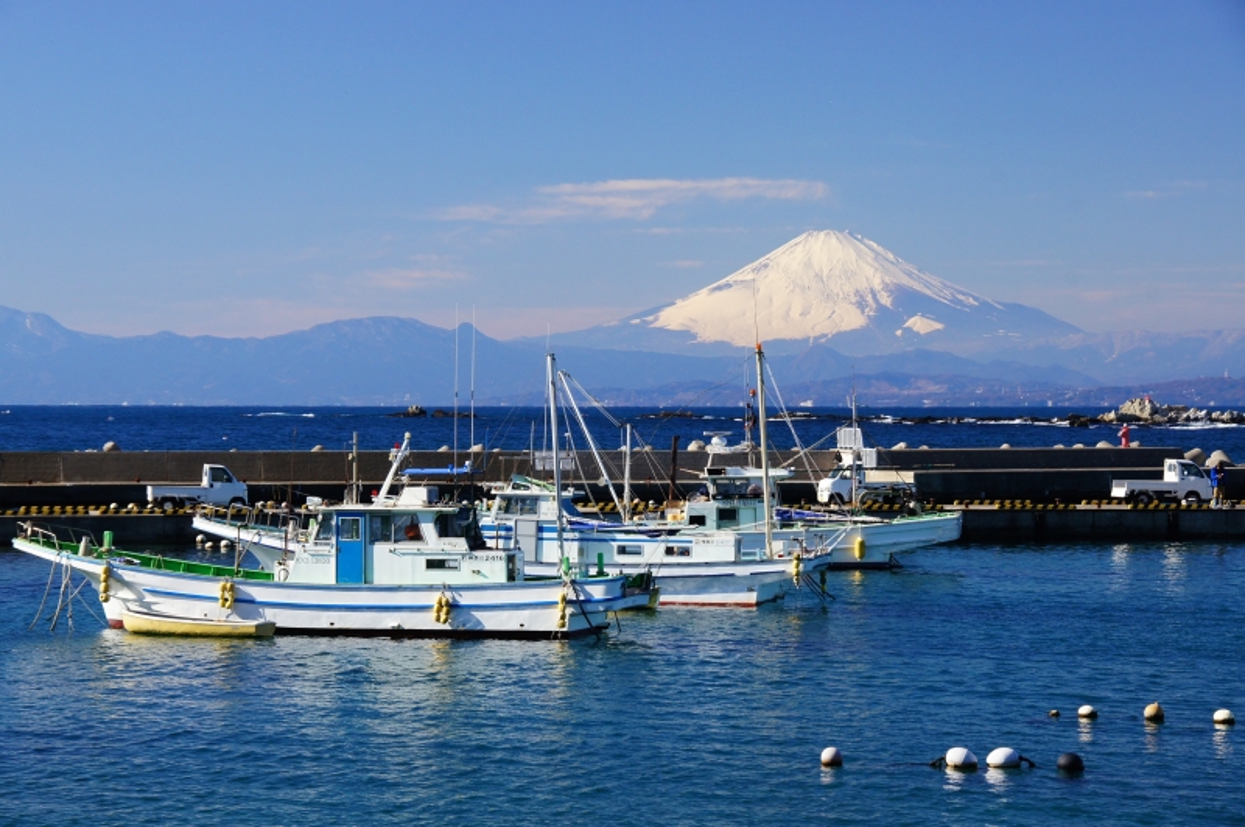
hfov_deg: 18.2
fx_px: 3885
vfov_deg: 12.1
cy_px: 414
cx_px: 622
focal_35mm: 112
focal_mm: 75
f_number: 13
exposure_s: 1/125
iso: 320
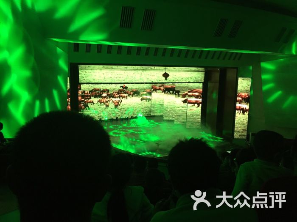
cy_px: 111
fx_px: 249
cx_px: 148
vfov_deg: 48.2
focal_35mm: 29
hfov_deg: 61.7
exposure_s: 1/30
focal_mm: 4.15
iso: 125
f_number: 2.2
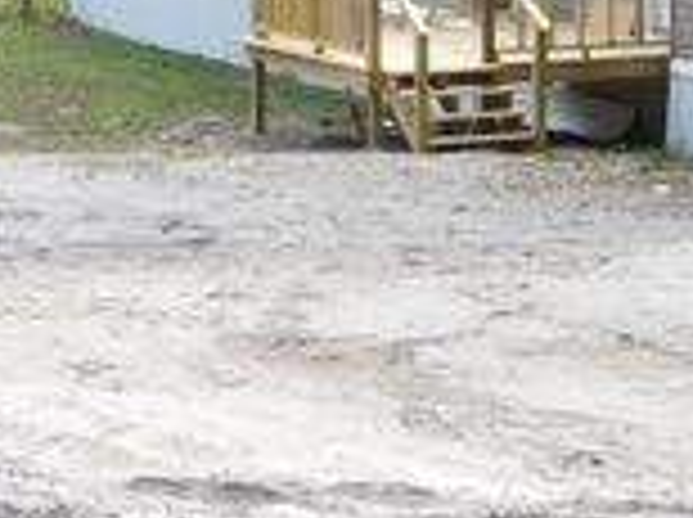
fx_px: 5517
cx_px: 855
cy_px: -56
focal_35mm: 276
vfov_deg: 5.4
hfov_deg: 7.1
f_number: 4.5
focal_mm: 15.2
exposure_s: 1/125
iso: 125
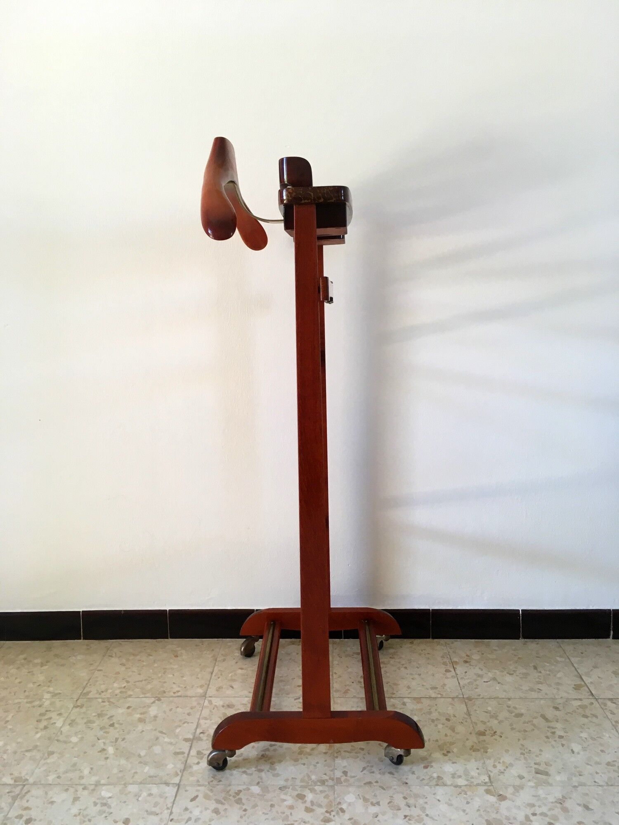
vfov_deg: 61.7
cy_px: 412
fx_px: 691
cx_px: 310
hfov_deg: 48.2
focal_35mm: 29
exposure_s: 1/33
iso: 40
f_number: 2.2
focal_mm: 4.15
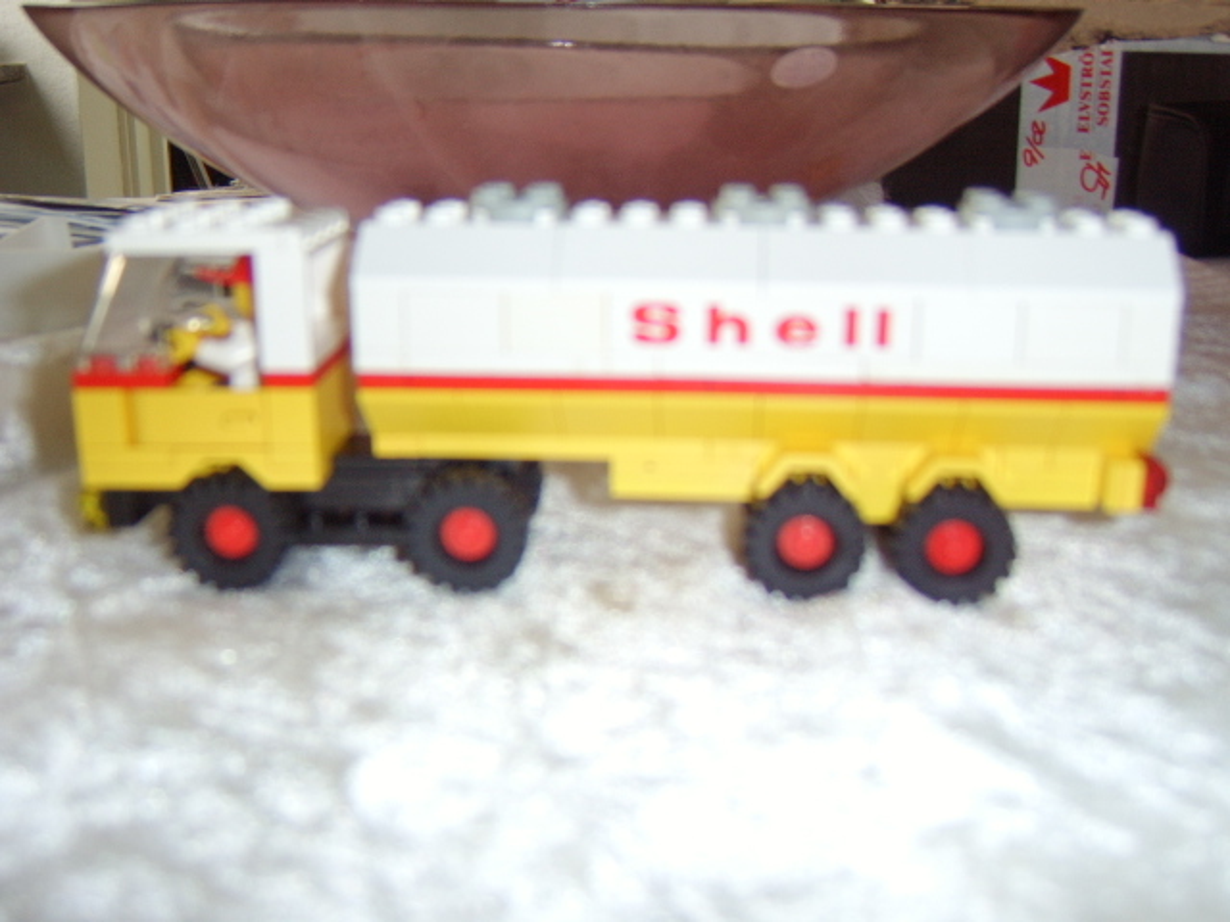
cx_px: 615
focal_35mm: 31
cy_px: 461
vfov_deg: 45.4
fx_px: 1102
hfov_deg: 58.4
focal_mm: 8.13
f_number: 2.7
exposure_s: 1/30
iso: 141
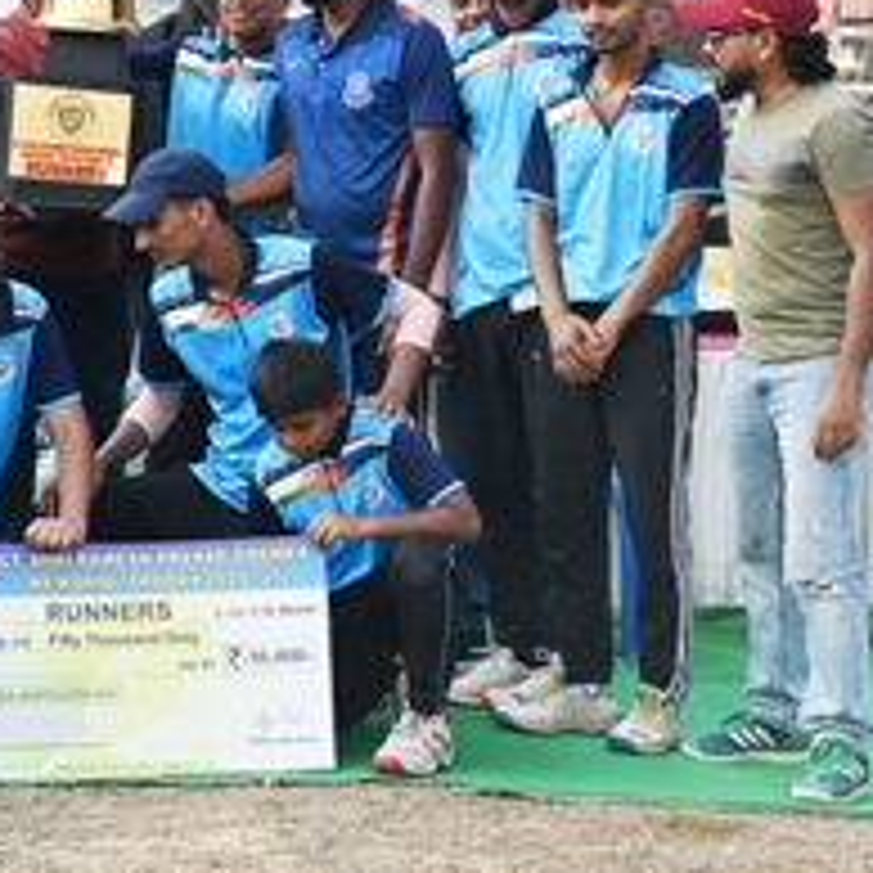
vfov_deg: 11.9
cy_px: 245
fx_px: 4194
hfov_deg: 11.7
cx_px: -27
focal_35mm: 147
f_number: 5.6
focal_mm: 50
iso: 100
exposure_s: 1/125
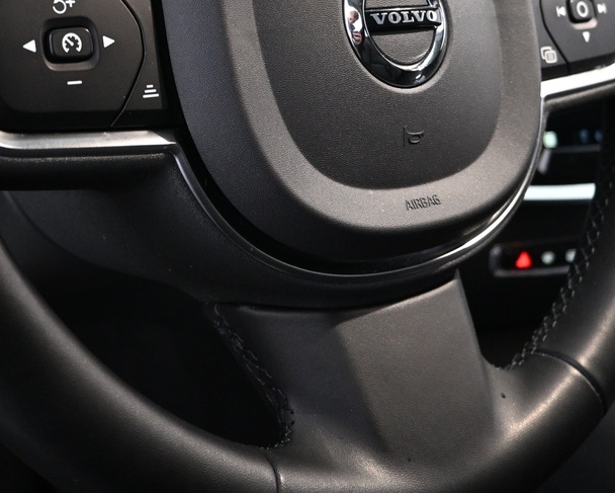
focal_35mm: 60
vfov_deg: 24.4
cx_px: 213
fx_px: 1093
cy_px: 18
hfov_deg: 31.2
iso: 1600
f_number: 3.5
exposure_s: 1/25
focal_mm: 16
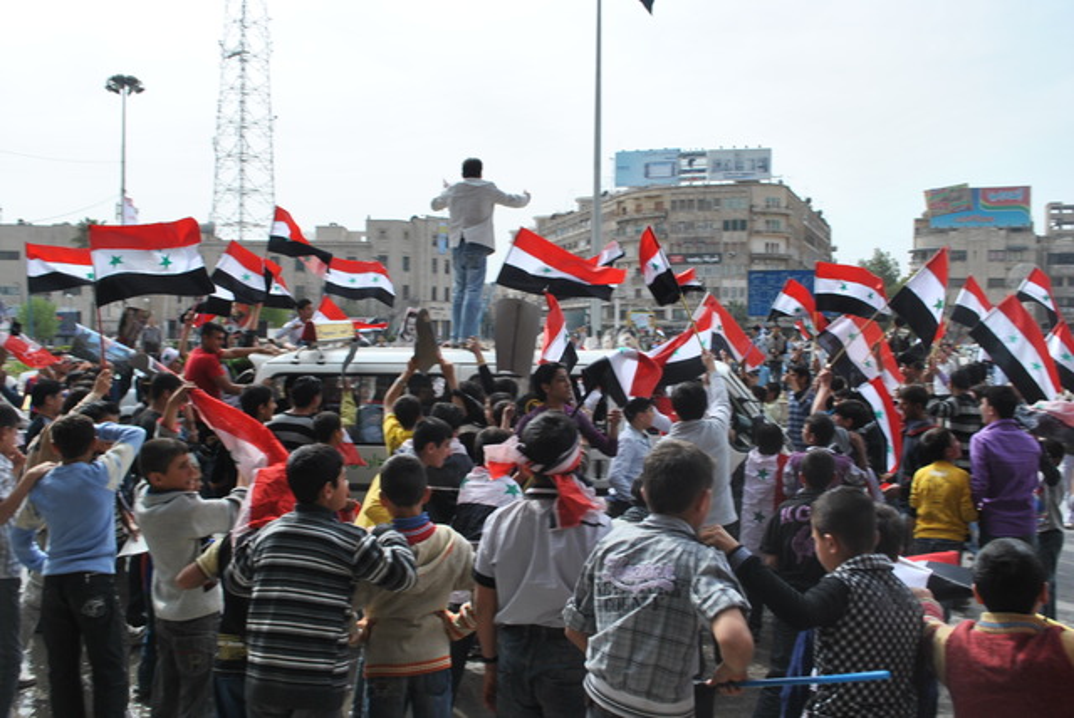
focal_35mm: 33
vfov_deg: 40.0
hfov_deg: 57.2
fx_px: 985
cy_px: 359
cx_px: 537
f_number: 7.1
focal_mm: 22
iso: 100
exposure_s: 1/200
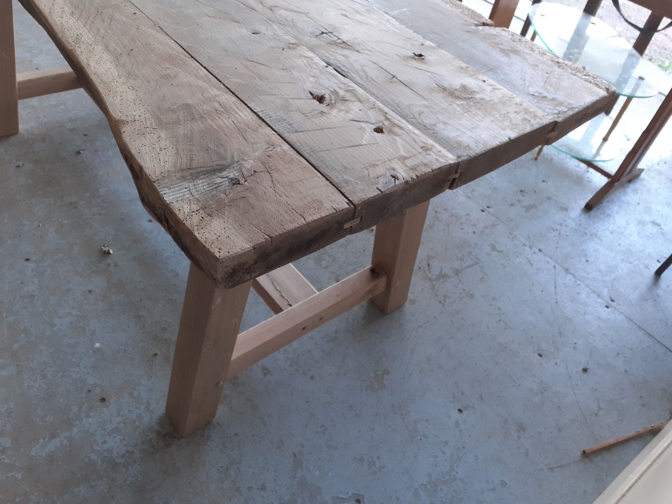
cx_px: 336
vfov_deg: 51.4
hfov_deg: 65.3
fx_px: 524
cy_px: 252
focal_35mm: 27
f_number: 1.9
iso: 80
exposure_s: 1/50
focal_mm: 3.6
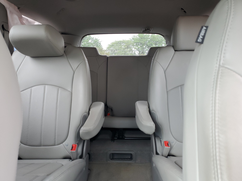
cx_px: 121
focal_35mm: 26
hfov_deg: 67.3
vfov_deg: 53.1
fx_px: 182
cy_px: 90
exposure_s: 1/60.2
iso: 74
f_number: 1.5
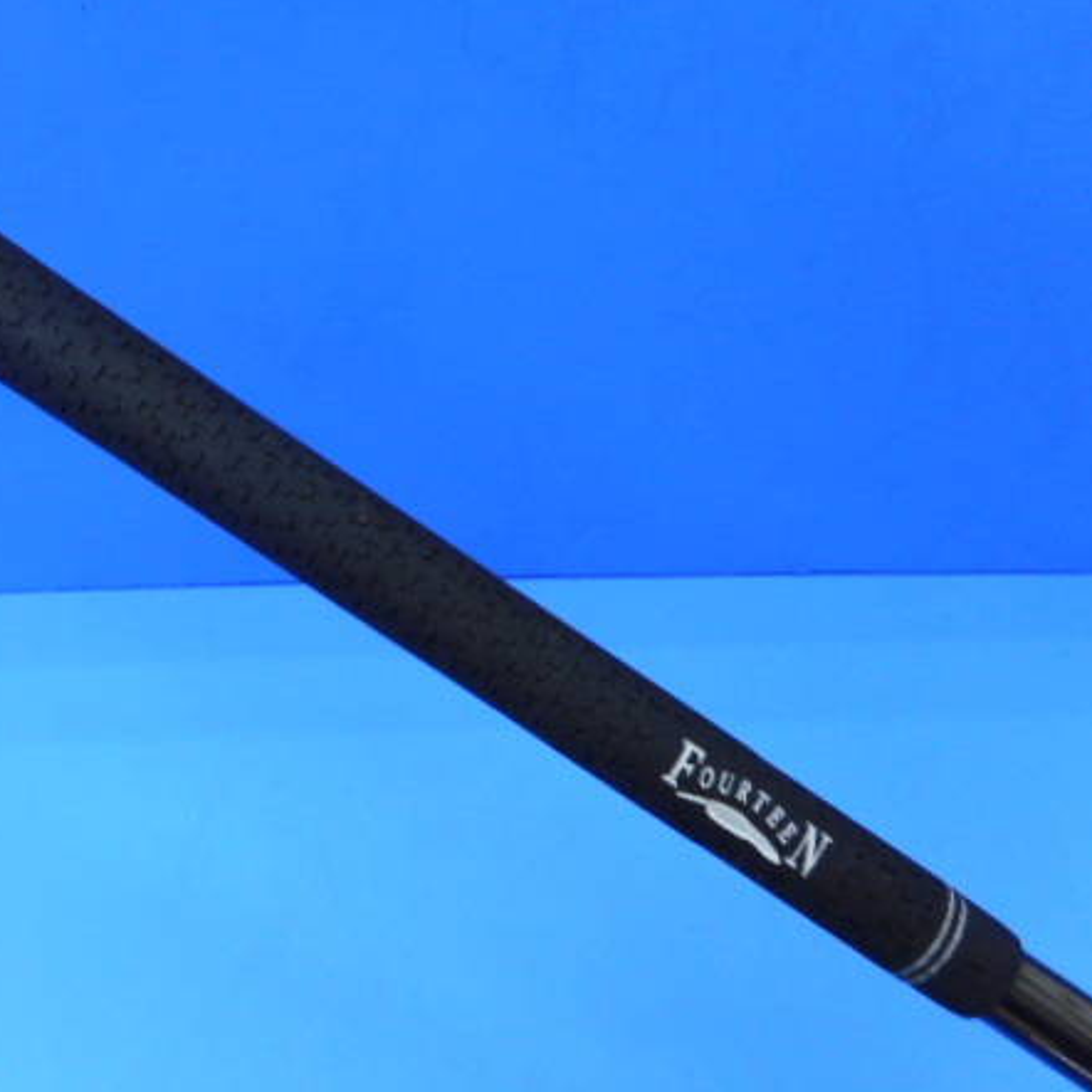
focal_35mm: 32
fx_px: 1142
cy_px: 524
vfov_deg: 51.1
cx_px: 378
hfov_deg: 50.3
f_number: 3.7
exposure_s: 1/30
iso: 125
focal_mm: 4.5
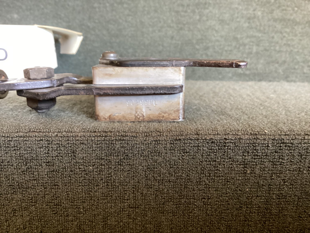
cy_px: 116
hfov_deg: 58.3
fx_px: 278
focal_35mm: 31
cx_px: 155
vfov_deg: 45.4
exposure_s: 1/50
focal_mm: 3.3
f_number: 2.4
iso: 250
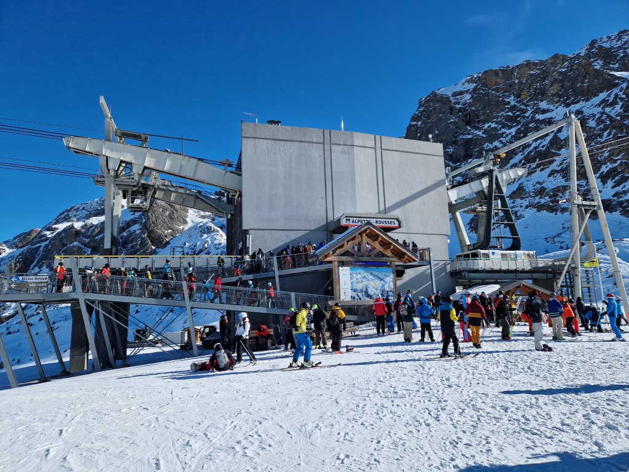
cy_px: 236
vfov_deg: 58.9
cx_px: 314
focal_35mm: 23
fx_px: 418
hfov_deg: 73.9
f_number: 1.8
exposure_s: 1/2640
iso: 50
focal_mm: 5.4
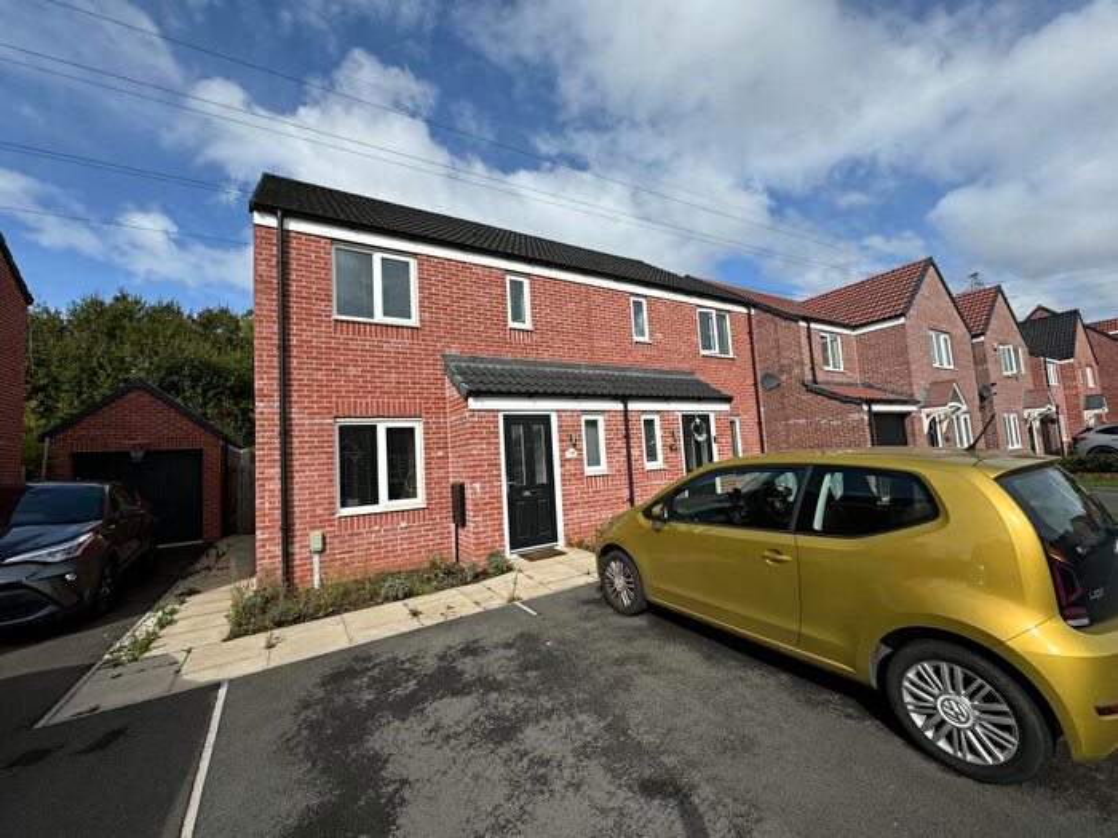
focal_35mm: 14
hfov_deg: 102.1
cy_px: 419
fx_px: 452
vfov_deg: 85.7
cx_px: 559
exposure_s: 1/2083
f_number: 2.2
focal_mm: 2.22
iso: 50
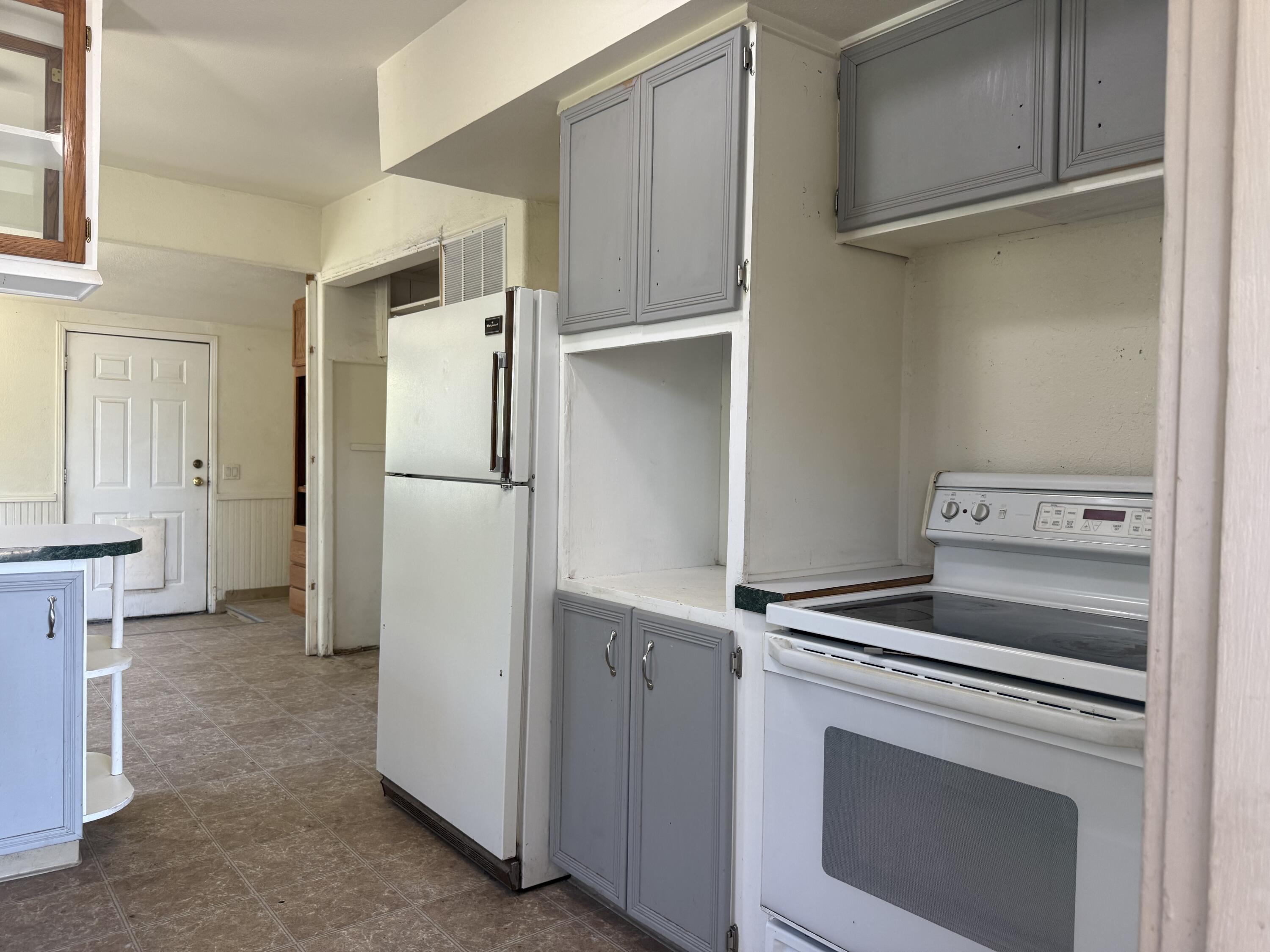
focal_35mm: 24
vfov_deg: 56.8
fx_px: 881
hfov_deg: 71.6
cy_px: 476
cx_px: 635
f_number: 1.78
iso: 160
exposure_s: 1/121
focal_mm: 6.76
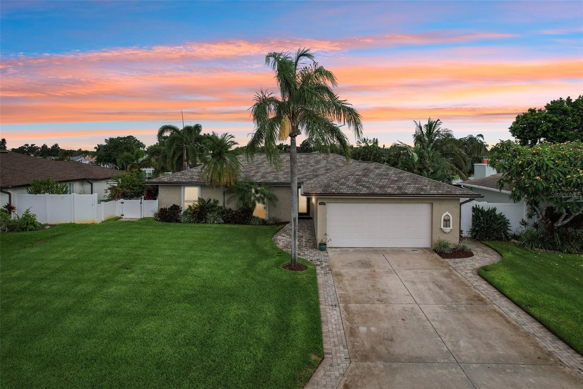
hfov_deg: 78.6
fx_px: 356
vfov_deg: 57.2
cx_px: 292
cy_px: 194
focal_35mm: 22
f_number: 2.8
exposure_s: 1/1250
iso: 110
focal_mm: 8.38
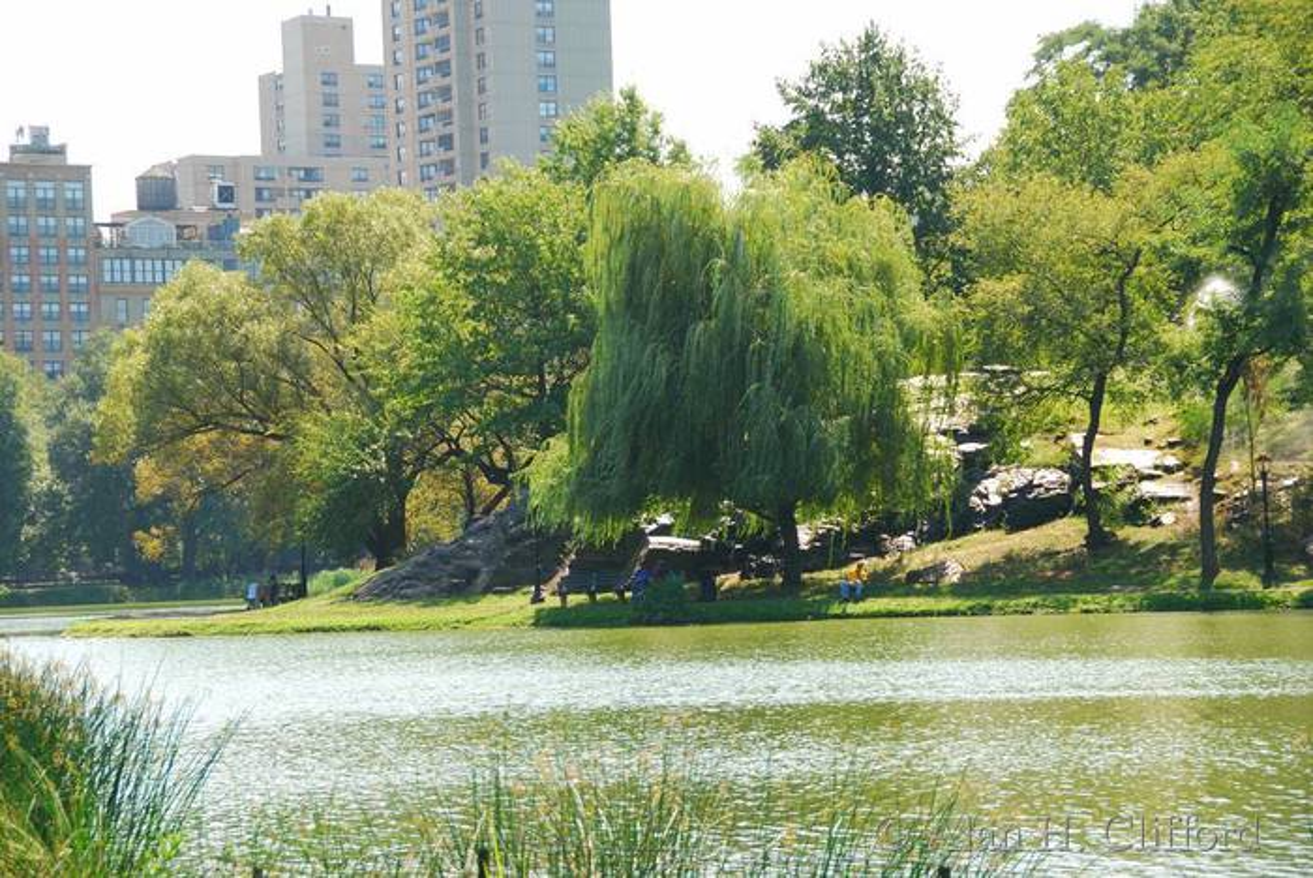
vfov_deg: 13.1
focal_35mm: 105
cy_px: 439
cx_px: 656
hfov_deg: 19.4
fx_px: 3833
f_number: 5
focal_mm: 70
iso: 100
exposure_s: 1/160
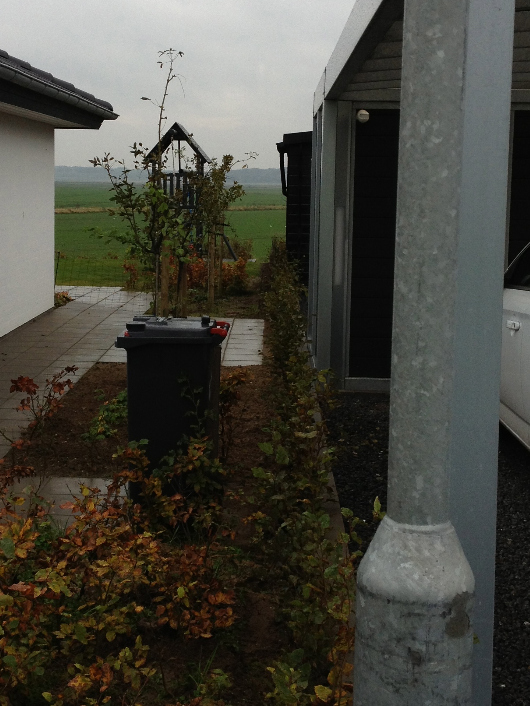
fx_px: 1286
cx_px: 234
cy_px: 295
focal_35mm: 63
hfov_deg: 23.3
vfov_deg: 30.7
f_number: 2.4
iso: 50
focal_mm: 4.28
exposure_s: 1/255
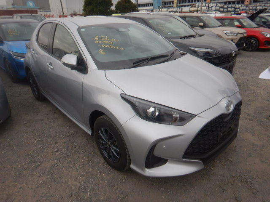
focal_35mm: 24
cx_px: 135
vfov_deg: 56.8
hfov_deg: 71.6
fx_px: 187
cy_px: 101
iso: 125
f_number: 2.8
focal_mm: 4.3
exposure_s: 1/160
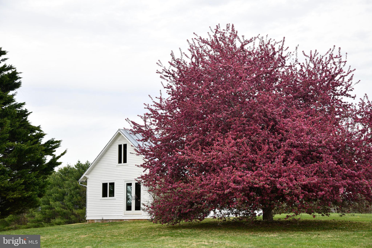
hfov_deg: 39.6
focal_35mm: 50
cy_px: 124
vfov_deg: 27.0
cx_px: 186
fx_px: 517
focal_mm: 50
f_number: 5
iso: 220
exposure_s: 1/250
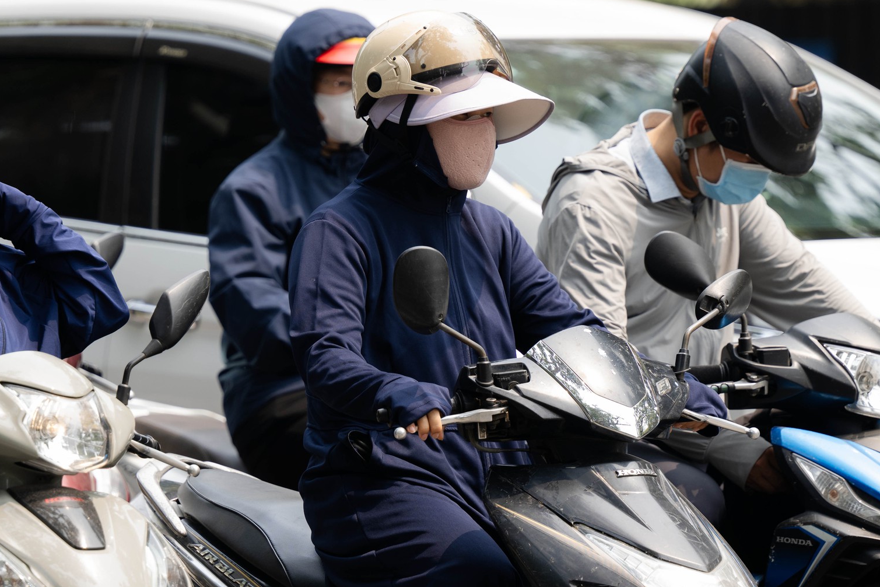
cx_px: 394
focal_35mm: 318
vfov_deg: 4.3
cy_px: 199
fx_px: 7773
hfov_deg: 6.5
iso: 160
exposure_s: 1/640
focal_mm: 160
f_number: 3.2
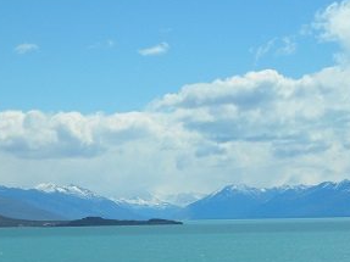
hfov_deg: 12.0
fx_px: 1668
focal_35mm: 165
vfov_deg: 9.0
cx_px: 139
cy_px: 161
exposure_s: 1/250
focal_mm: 13.2
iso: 80
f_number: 9.8
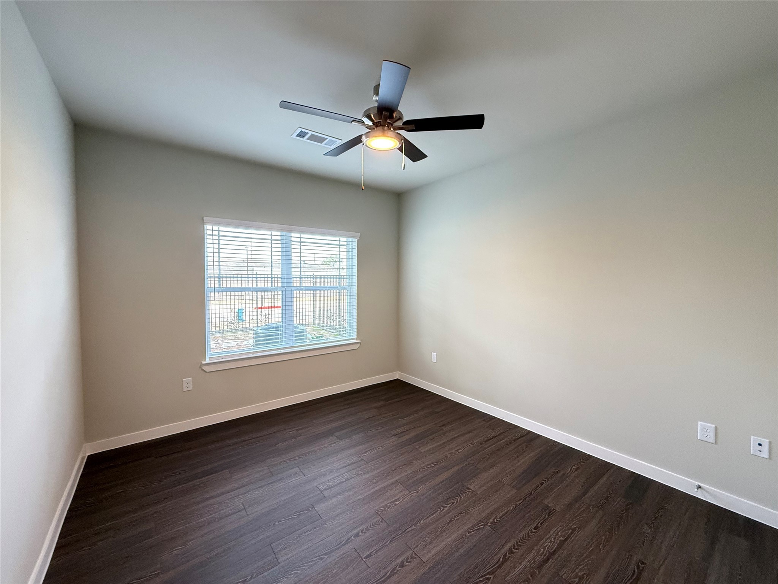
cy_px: 292
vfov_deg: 85.7
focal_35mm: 14
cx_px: 389
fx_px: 315
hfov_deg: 102.1
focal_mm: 2.22
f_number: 2.2
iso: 400
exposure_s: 1/120
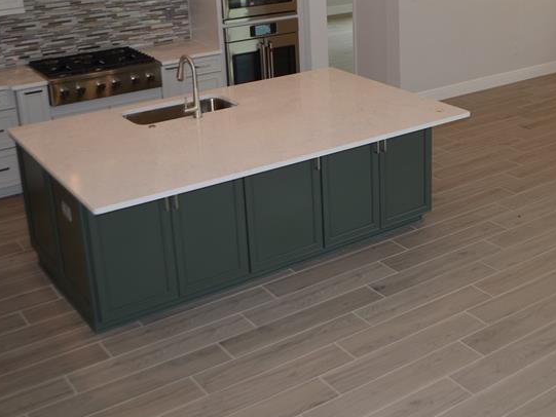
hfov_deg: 38.1
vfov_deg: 29.0
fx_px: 787
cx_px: 402
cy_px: 83
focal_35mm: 49
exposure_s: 1/40
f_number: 3.5
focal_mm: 18
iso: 100
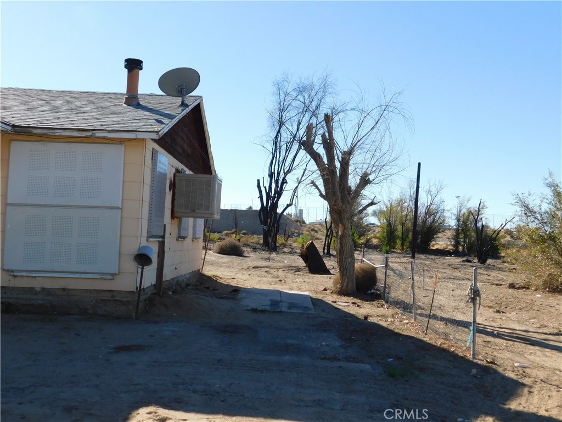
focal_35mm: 36
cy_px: 211
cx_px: 281
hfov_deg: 51.4
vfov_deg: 39.7
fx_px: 584
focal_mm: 6.3
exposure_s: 1/800
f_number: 3.5
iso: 125
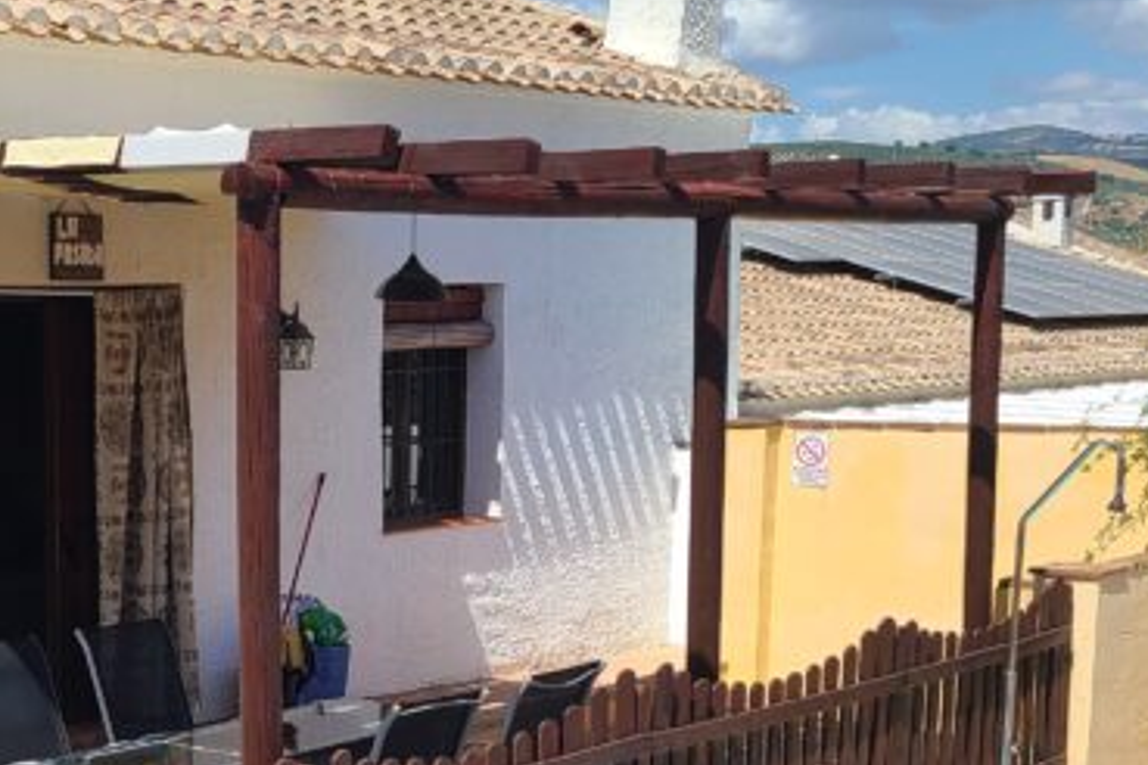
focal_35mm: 75
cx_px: 44
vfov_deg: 17.8
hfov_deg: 25.8
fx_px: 2391
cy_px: 746
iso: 40
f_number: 1.8
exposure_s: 1/2851
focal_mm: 5.4
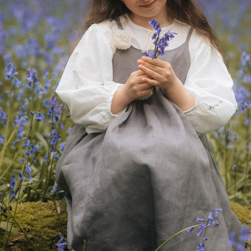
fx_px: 1501
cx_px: 138
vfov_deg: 9.5
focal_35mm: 183
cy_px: 48
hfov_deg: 9.6
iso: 400
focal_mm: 85
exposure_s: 1/400
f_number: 2.2
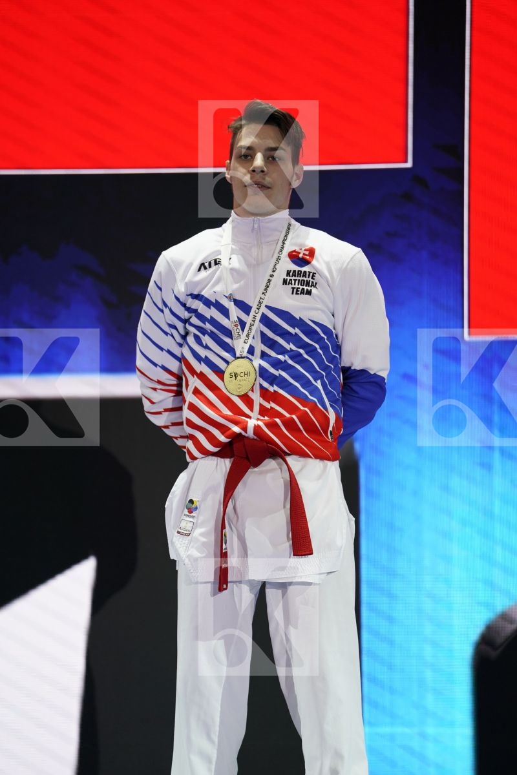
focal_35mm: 200
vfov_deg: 10.3
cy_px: 388
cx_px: 258
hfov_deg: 6.9
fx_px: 4308
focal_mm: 200
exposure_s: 1/250
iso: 400
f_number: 2.8
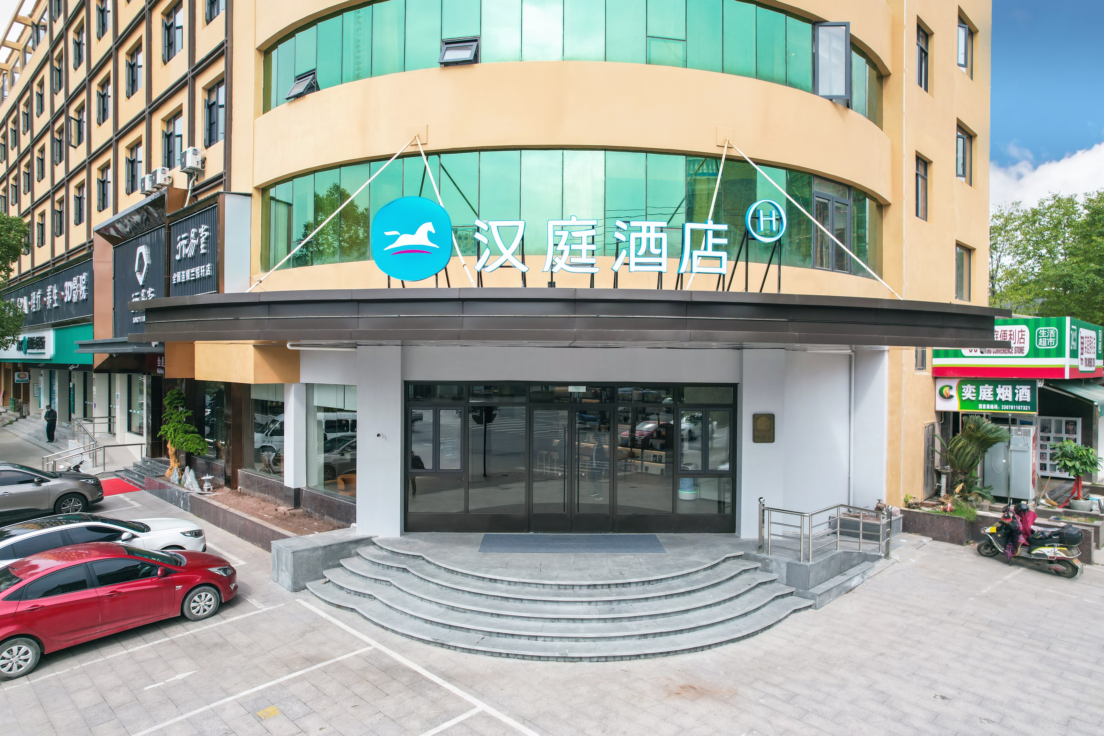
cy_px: 368
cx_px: 552
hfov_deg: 78.6
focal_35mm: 22
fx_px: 675
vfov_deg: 57.2
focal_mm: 8.38
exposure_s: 1/730
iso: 100
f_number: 2.8
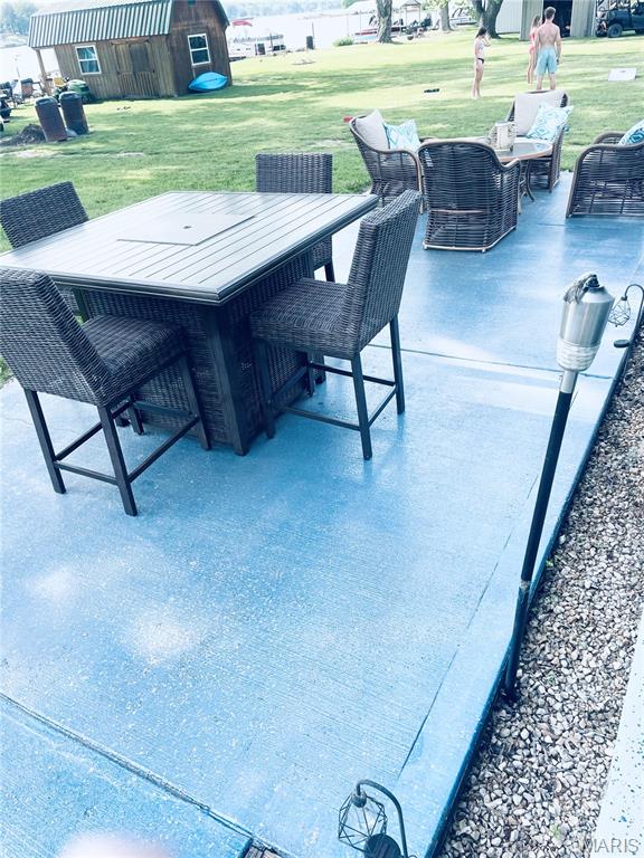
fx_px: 645
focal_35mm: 26
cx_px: 322
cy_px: 429
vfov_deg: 67.3
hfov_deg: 53.1
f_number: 1.6
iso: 32
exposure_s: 1/593
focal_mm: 4.2
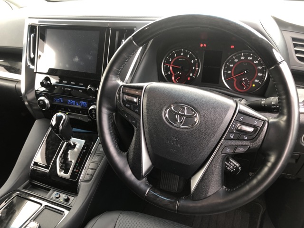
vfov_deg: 49.7
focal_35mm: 28
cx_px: 152
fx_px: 246
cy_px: 114
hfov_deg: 63.4
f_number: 1.8
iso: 32
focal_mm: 3.99
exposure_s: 1/24
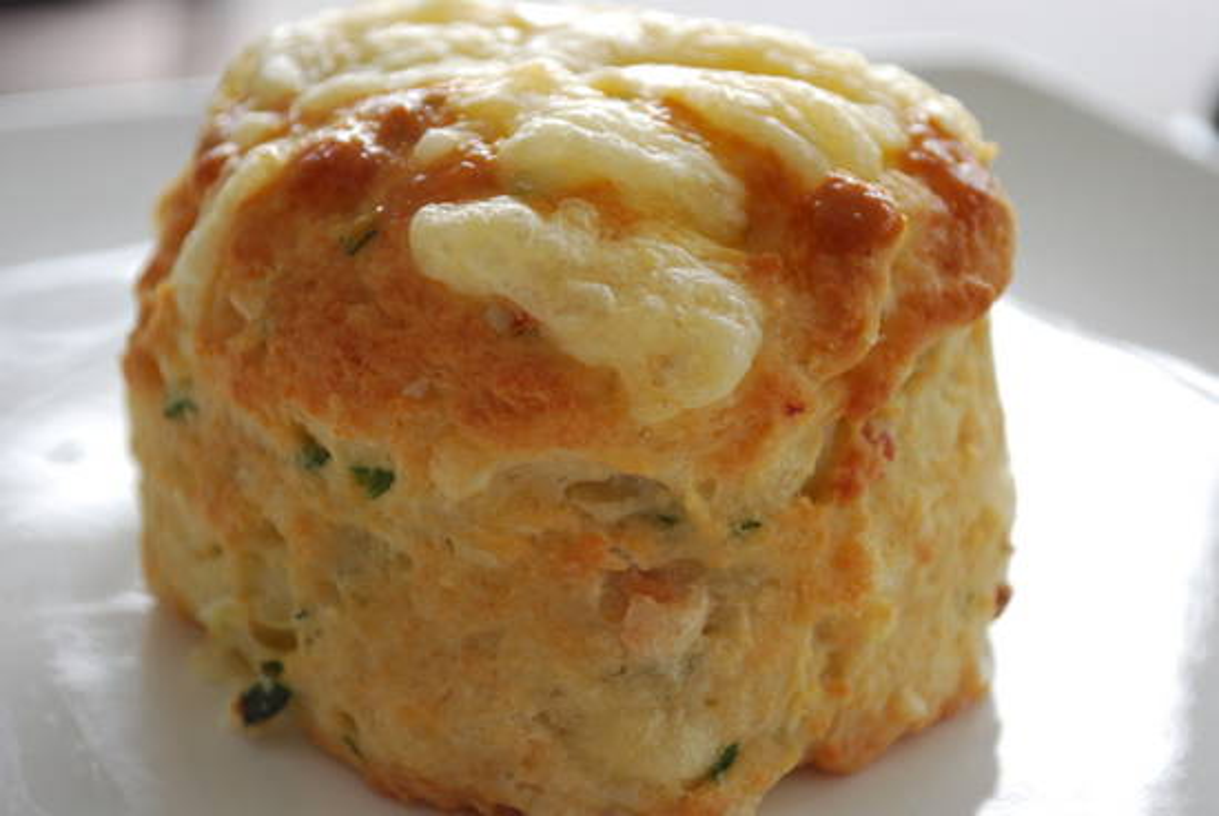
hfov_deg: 24.6
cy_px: 408
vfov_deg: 16.6
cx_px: 610
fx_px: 2796
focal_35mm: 82
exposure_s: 1/60
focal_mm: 55
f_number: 5.6
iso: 360
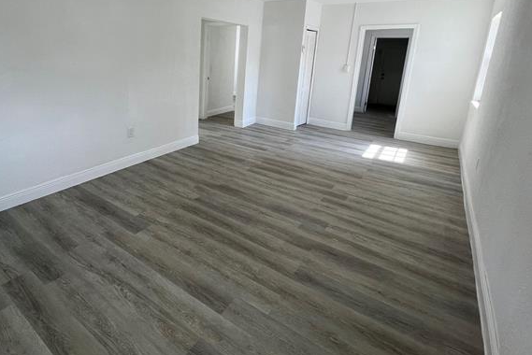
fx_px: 281
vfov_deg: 63.0
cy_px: 118
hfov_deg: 85.4
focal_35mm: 19
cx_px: 205
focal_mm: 1.57
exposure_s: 1/99
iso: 32
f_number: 1.8
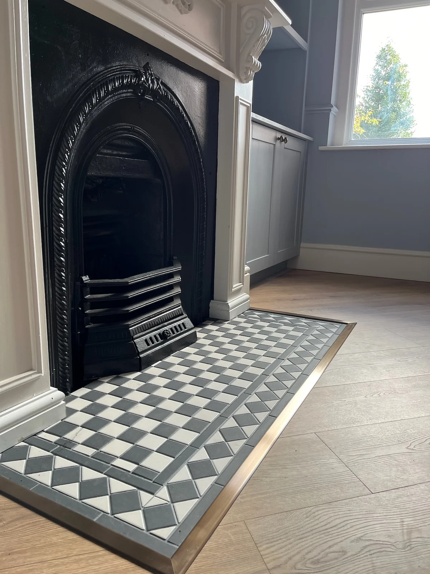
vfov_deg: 67.3
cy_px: 287
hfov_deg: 53.0
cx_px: 215
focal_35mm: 26
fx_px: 431
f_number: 1.6
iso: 100
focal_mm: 5.1
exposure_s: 1/121
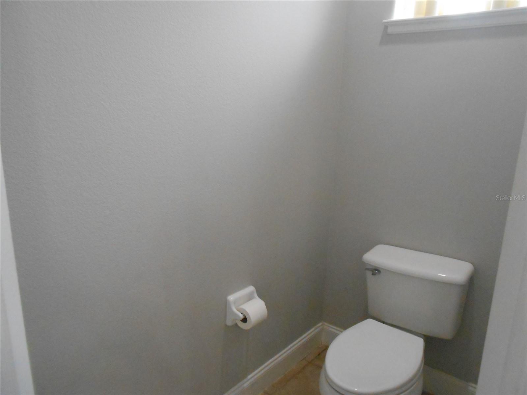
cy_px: 198
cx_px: 264
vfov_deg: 53.1
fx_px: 396
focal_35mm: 26
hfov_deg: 67.3
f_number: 3.5
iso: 800
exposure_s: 1/80
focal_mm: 4.6
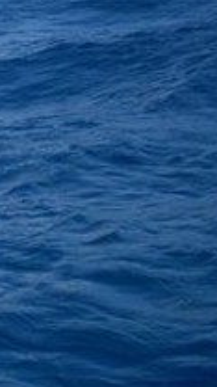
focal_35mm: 122
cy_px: 2
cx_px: -250
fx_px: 1248
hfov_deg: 9.2
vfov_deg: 17.2
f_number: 5.6
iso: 64
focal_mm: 6.2
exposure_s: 1/261
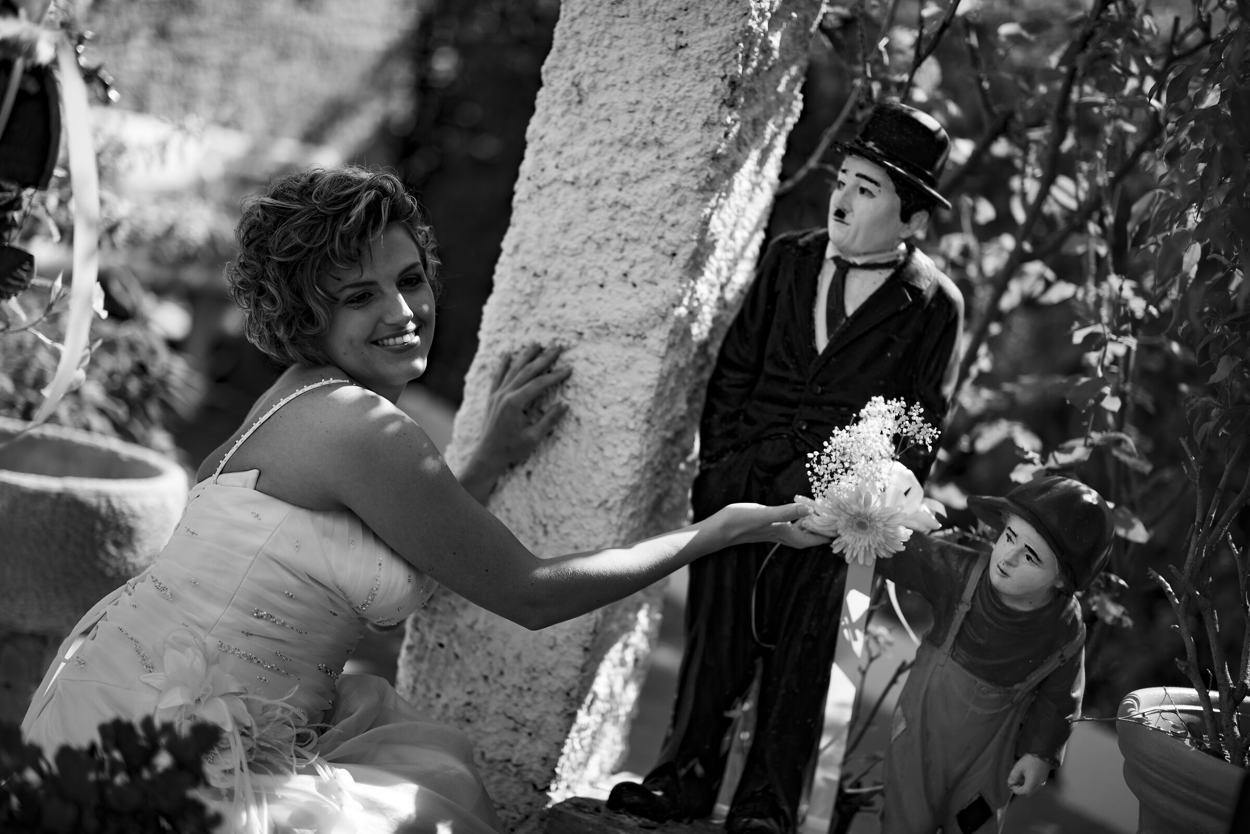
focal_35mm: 85
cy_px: 417
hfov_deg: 23.9
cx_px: 625
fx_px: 2952
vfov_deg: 16.1
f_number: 1.4
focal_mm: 85
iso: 100
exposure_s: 1/2500
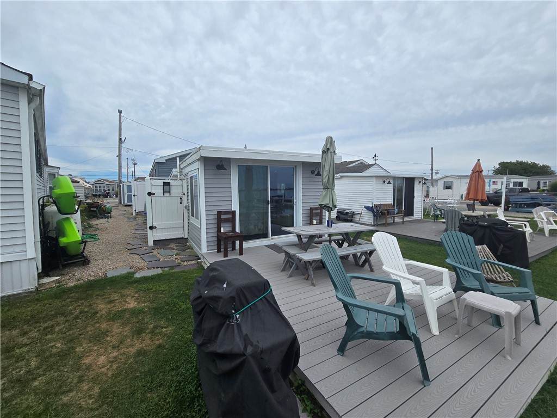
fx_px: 209
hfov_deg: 106.2
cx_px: 278
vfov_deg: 89.9
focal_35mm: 13
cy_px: 209
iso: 50
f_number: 2.2
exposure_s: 1/2693
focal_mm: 2.2
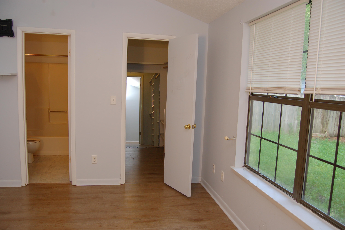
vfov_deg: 47.8
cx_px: 172
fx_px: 258
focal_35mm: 27
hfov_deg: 67.4
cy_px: 115
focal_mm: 18
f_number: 4.5
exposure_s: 1/80
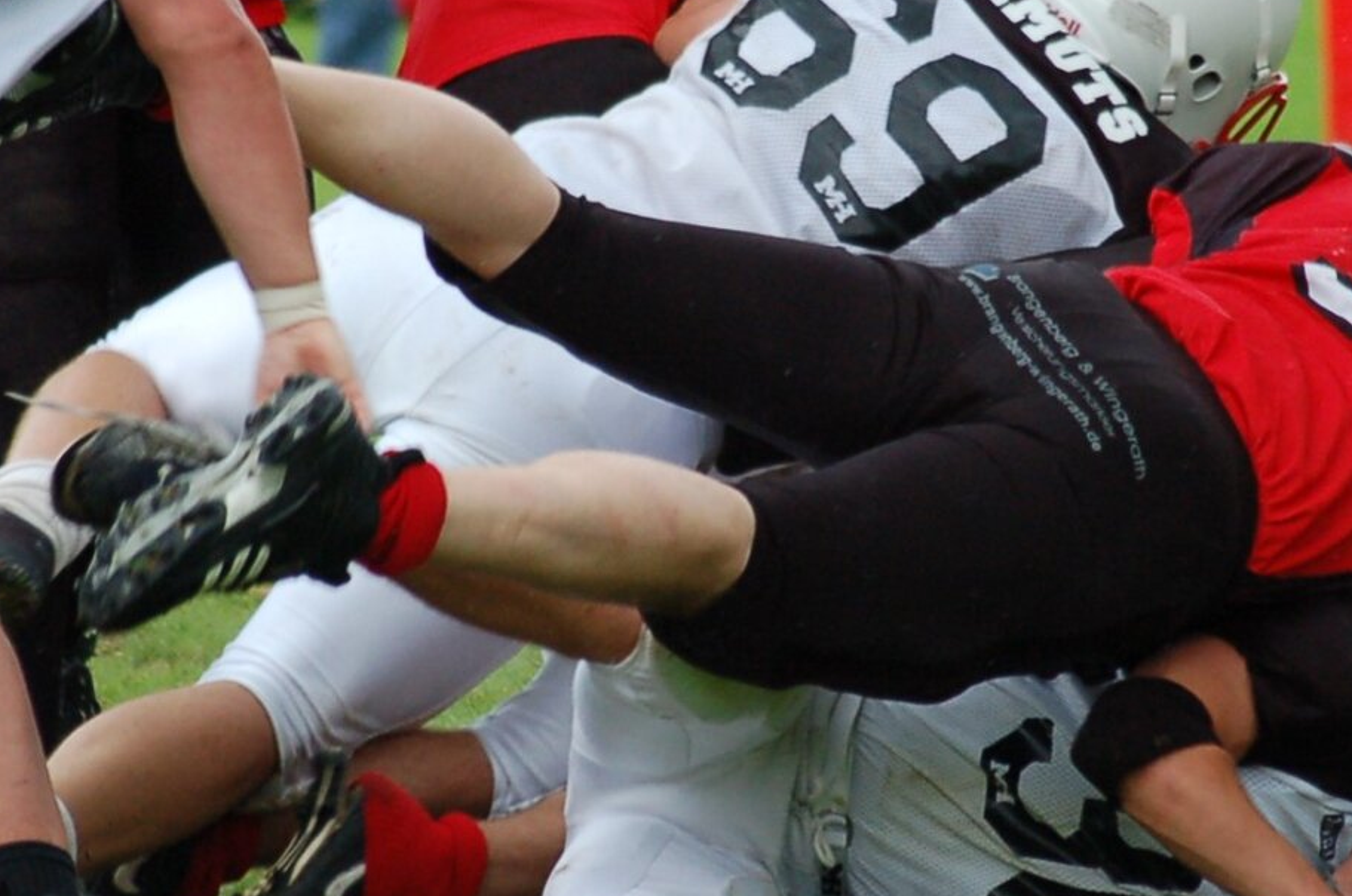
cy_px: 352
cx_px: 861
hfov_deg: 3.4
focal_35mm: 616
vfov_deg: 2.2
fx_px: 23093
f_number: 4.8
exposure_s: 1/500
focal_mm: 170
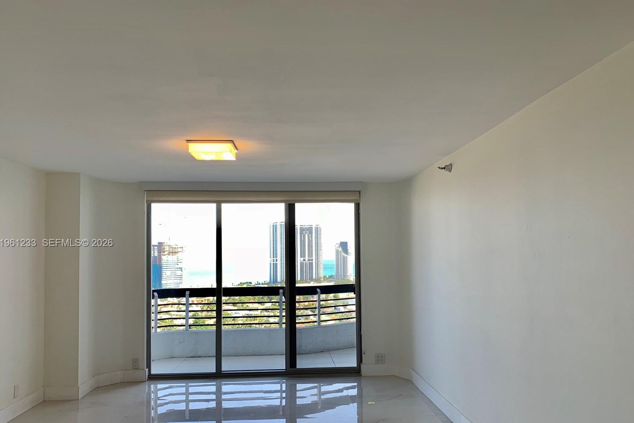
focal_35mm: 28
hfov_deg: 65.5
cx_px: 314
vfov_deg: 46.3
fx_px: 493
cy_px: 244
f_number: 1.8
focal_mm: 4.25
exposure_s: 1/120
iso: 32
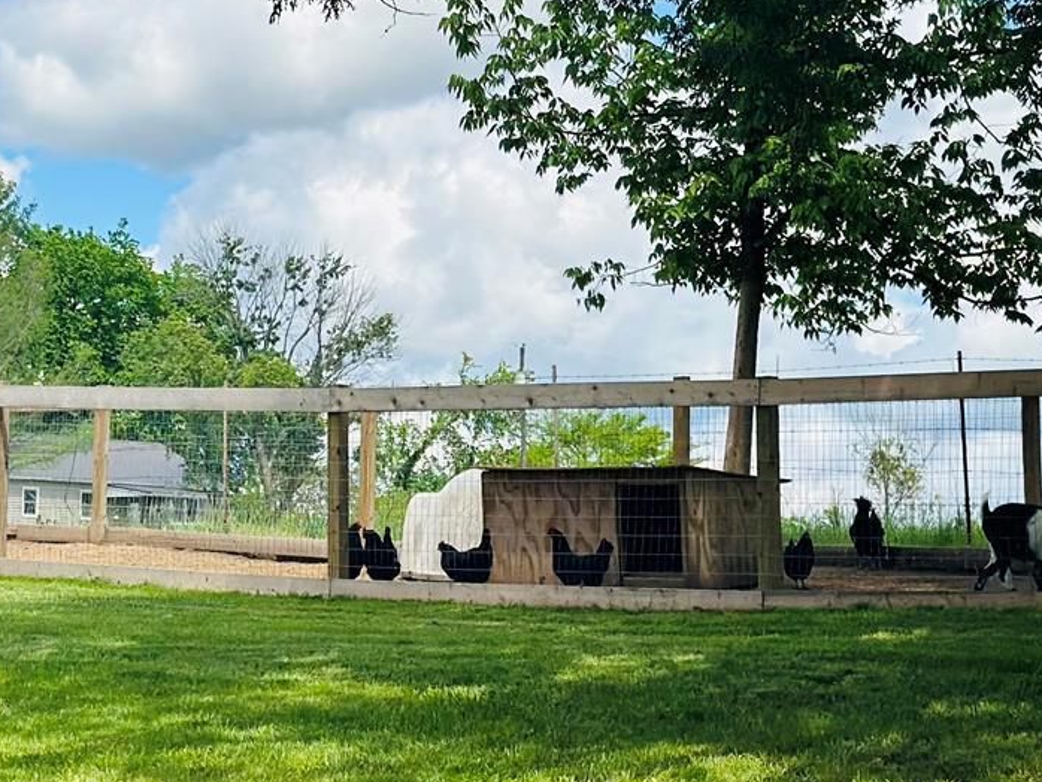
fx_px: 3312
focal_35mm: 110
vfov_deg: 13.4
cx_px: 534
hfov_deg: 17.9
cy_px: 242
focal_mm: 6.86
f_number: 1.78
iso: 80
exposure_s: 1/6623
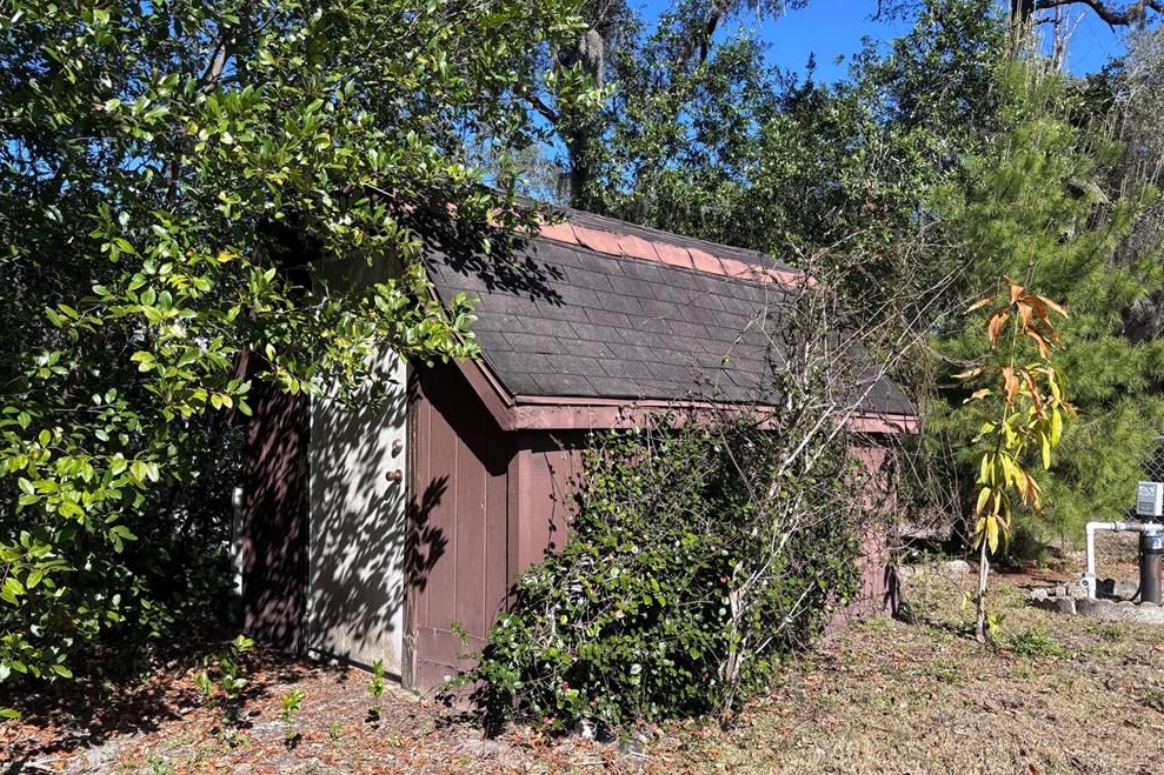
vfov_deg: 46.3
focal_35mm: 28
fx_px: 905
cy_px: 422
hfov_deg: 65.5
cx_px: 590
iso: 50
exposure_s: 1/1567
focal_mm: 5.96
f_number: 1.6
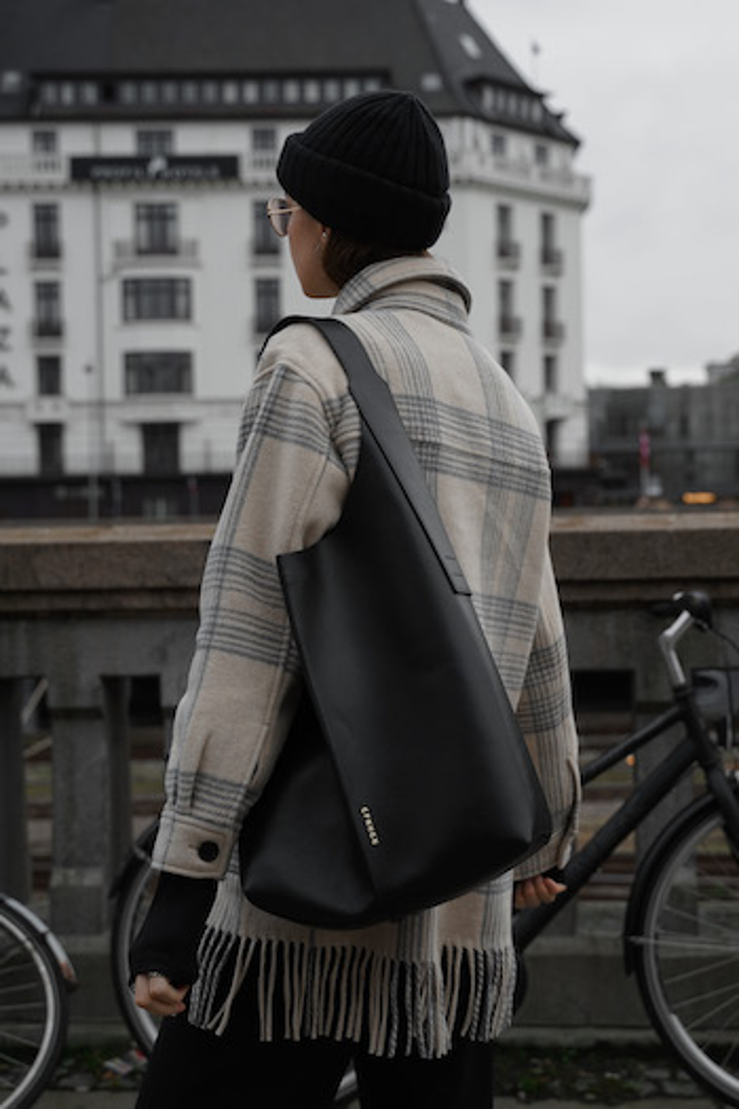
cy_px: 554
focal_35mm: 44
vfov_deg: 44.5
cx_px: 370
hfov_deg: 30.5
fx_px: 1355
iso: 250
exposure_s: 1/320
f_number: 4
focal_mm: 44
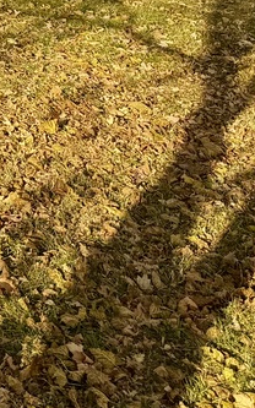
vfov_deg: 17.7
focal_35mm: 110
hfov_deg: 10.3
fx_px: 1224
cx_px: -362
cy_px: -134
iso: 80
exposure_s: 1/1522
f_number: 1.78
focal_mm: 6.76
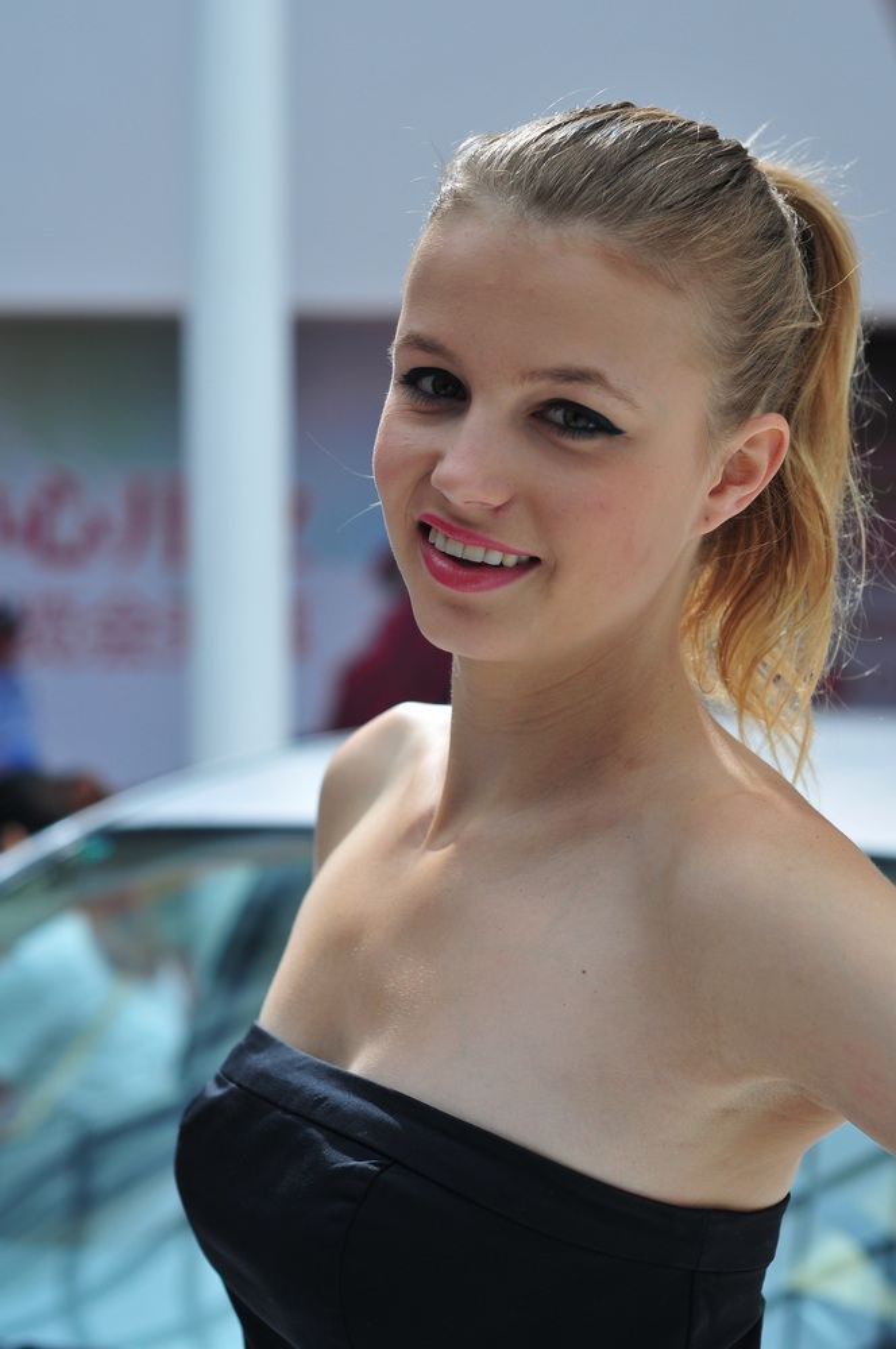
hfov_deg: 18.1
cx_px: 448
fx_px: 2808
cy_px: 674
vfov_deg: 27.0
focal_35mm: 75
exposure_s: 1/200
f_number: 3.2
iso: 200
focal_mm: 50
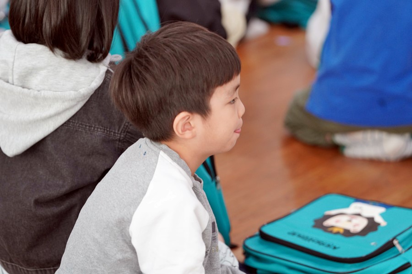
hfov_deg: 12.3
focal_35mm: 167
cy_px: 137
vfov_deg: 8.2
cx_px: 206
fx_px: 1911
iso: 2000
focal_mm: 167
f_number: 4
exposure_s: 1/200
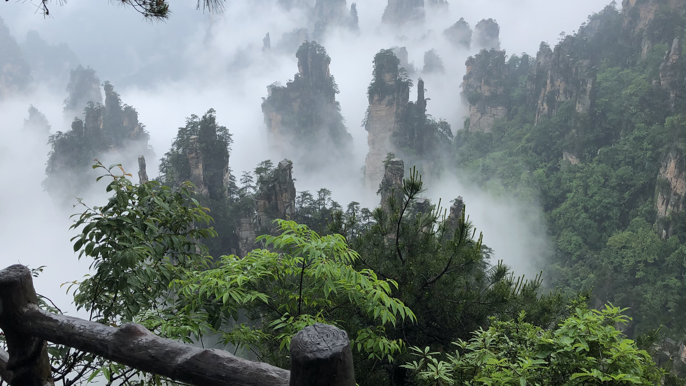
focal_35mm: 34
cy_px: 141
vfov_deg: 34.4
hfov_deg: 58.0
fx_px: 618
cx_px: 330
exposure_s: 1/533
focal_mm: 3.99
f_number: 1.8
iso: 20
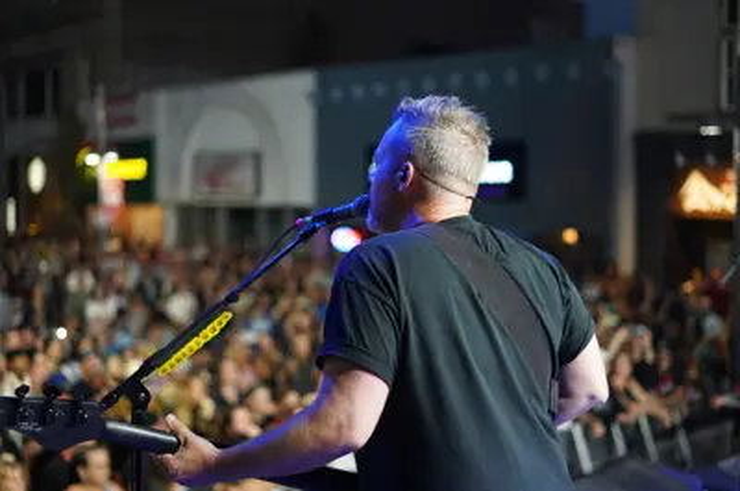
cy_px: 246
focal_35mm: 50
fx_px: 1026
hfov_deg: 39.7
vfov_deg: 26.9
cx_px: 370
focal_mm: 50
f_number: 2
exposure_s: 1/160
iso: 2000
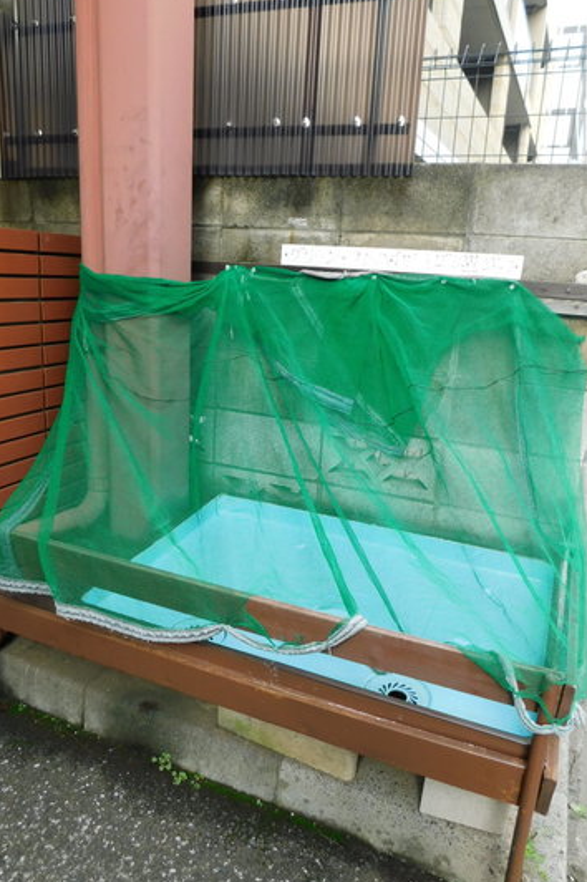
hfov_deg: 47.9
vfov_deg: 67.4
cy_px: 459
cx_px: 290
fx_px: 661
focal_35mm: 27
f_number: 3
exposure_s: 1/125
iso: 125
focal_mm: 4
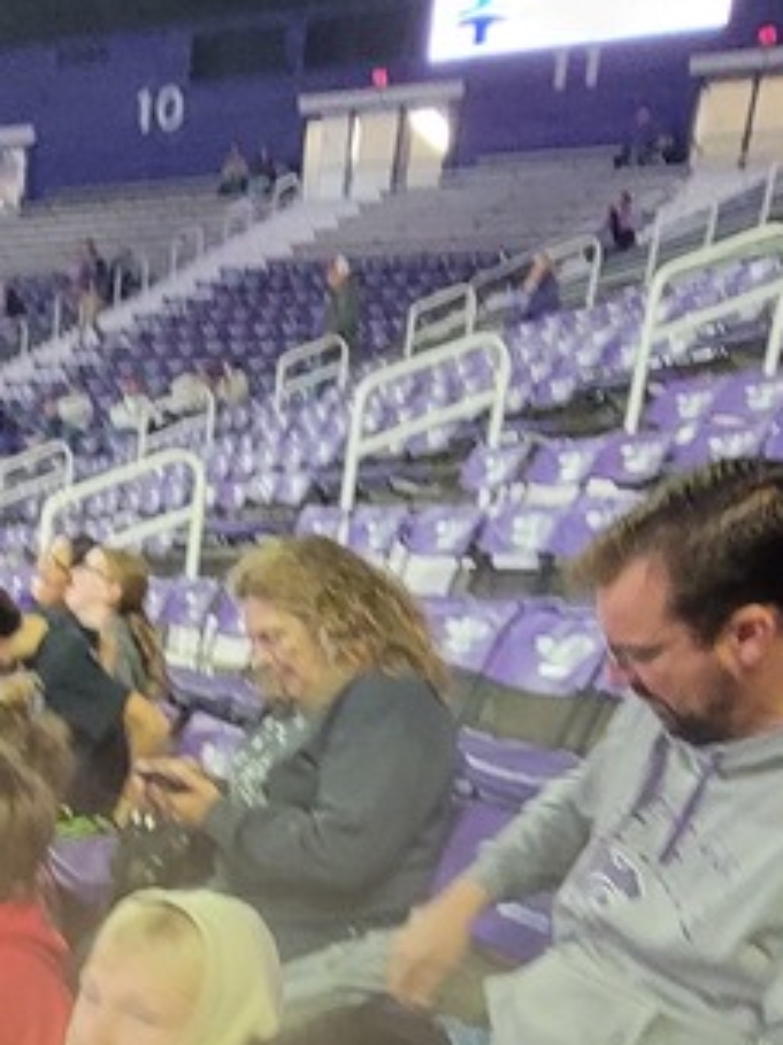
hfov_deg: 30.5
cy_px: 1014
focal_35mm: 44
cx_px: 0
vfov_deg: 38.7
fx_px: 1328
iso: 400
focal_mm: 2.2
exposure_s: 1/30
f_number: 2.2
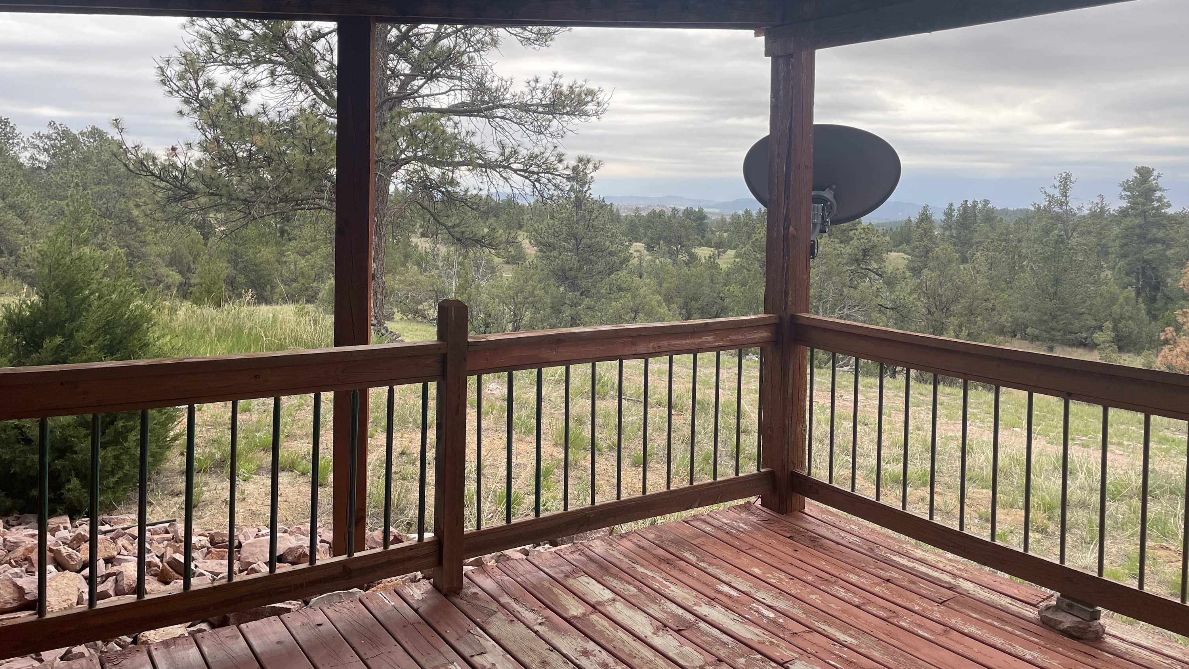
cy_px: 243
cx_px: 598
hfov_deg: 66.1
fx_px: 914
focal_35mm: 29
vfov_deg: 39.9
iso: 32
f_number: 1.6
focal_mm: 4.2
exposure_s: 1/283
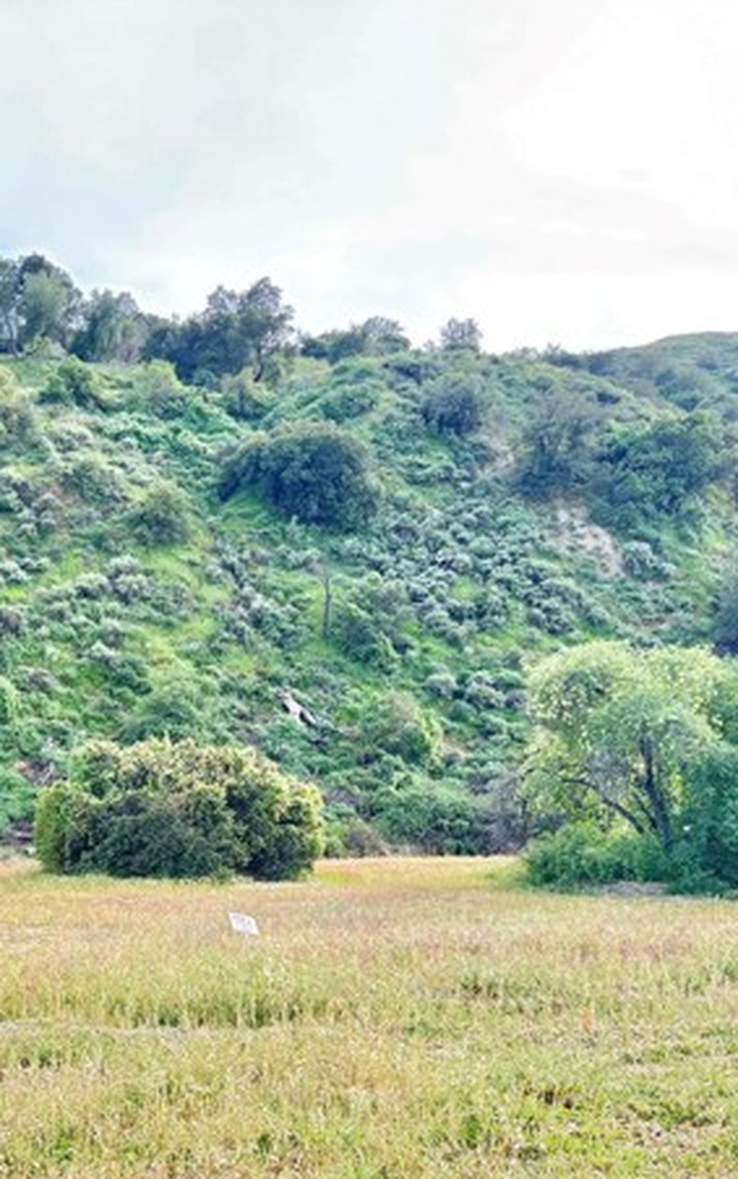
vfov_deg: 49.1
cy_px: 829
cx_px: 154
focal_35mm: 39
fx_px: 1253
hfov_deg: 32.0
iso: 50
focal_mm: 5.96
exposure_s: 1/201
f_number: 1.6
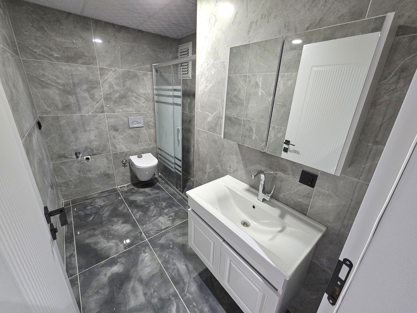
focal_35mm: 13
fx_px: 157
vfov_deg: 89.9
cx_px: 208
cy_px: 156
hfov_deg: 106.2
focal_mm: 2.2
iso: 500
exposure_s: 1/33.4
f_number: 2.2
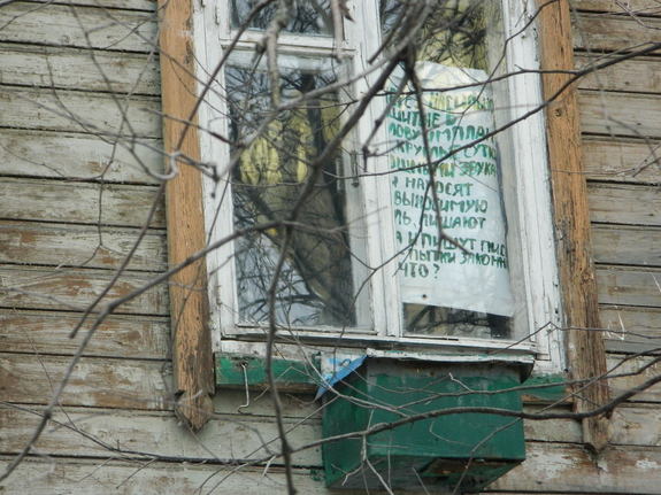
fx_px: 4219
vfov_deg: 6.7
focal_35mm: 221
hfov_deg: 9.0
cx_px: 330
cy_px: 248
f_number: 5.4
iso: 400
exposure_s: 1/320
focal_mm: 39.7
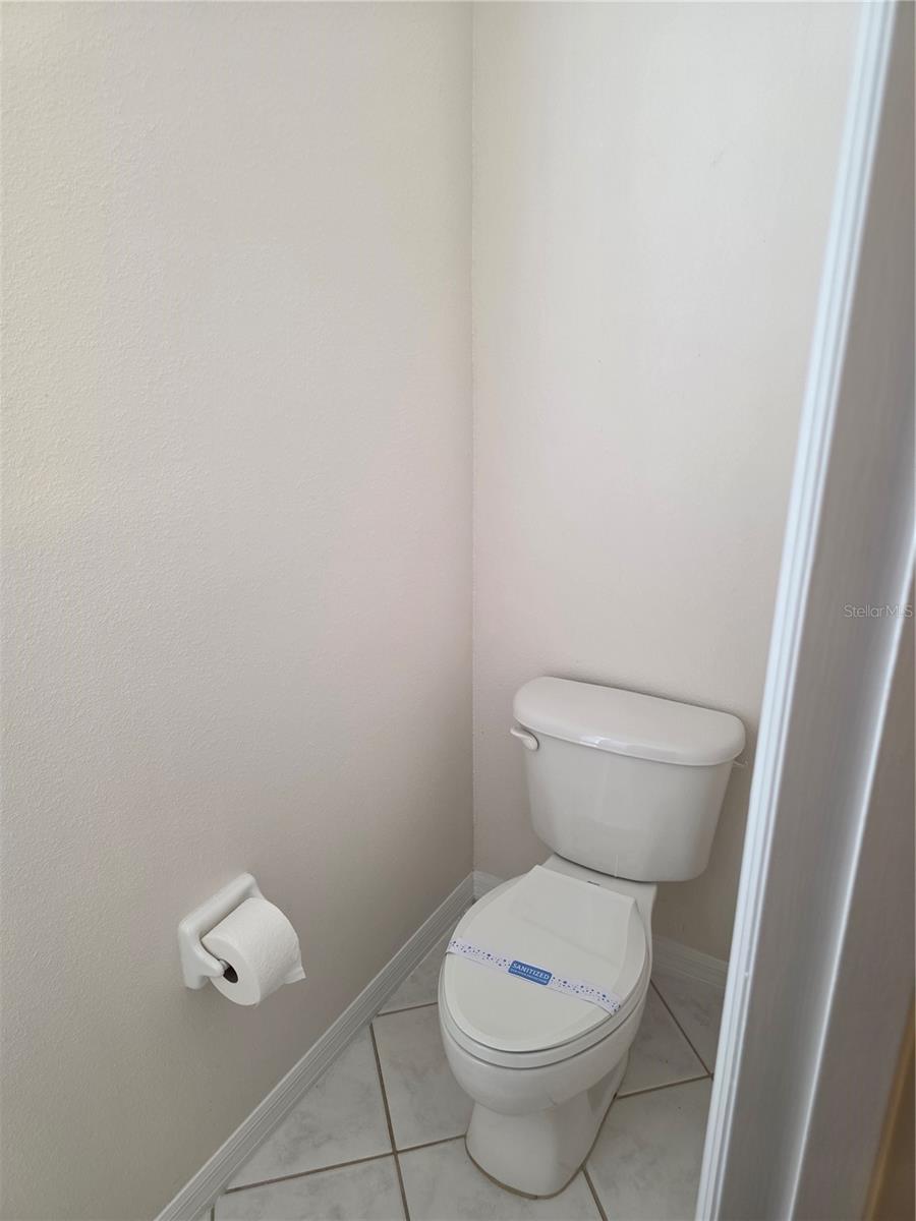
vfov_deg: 73.9
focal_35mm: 23
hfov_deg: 58.9
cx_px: 458
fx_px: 811
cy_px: 610
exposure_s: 1/120
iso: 125
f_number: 1.7
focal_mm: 6.3
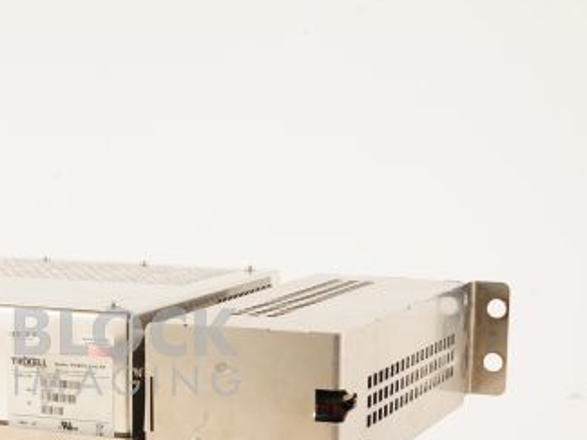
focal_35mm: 89
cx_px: 60
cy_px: 352
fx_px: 1509
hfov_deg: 21.5
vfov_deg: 16.5
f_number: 11
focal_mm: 50
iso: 1600
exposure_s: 1/125
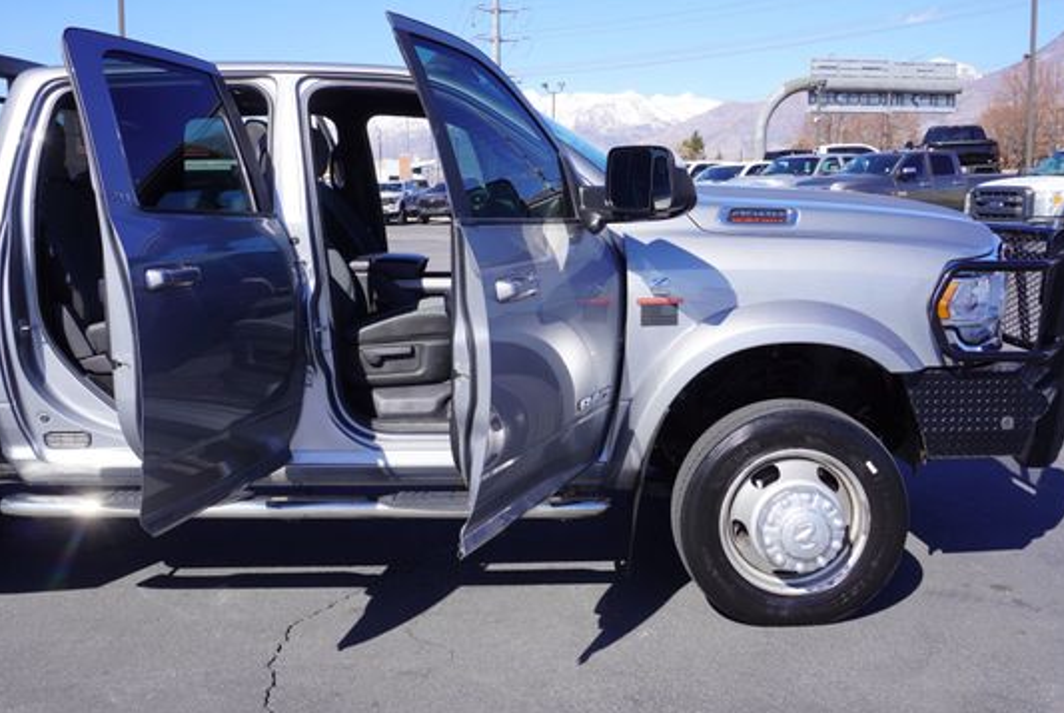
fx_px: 1065
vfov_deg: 37.0
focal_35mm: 36
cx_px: 511
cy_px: 330
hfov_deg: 53.1
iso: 100
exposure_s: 1/125
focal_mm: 20
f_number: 9
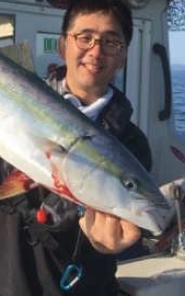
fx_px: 459
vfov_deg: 35.3
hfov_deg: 22.4
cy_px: 94
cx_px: 29
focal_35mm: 57
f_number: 2.2
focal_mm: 4.15
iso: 25
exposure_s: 1/1451
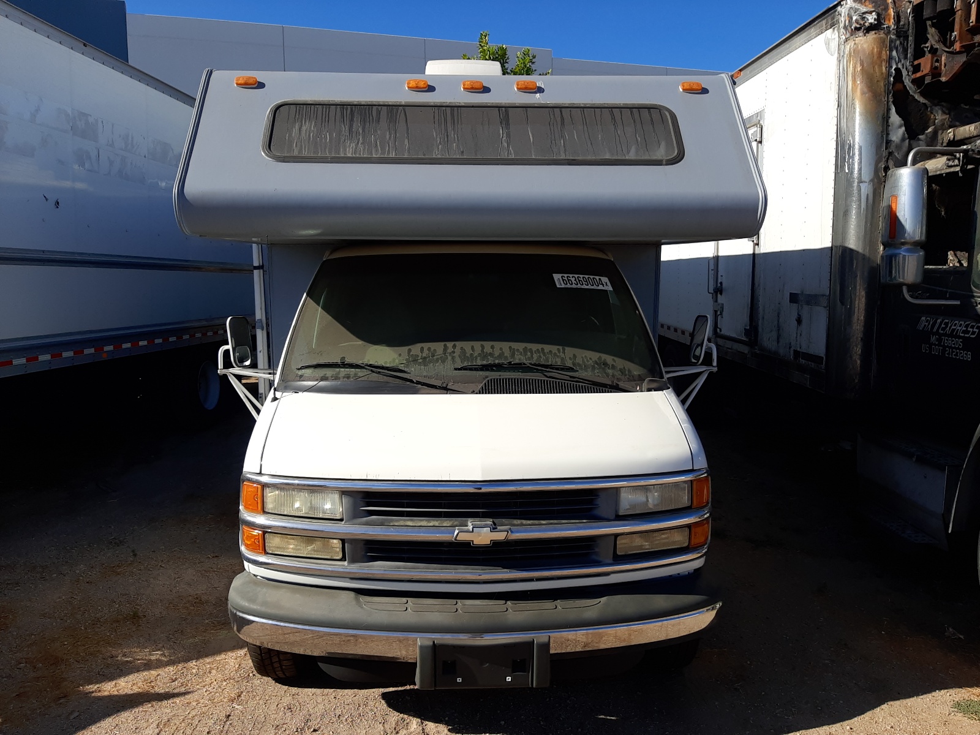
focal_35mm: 26
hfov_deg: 67.3
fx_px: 736
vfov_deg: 53.1
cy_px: 368
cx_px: 490
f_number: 1.7
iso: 40
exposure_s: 1/3333
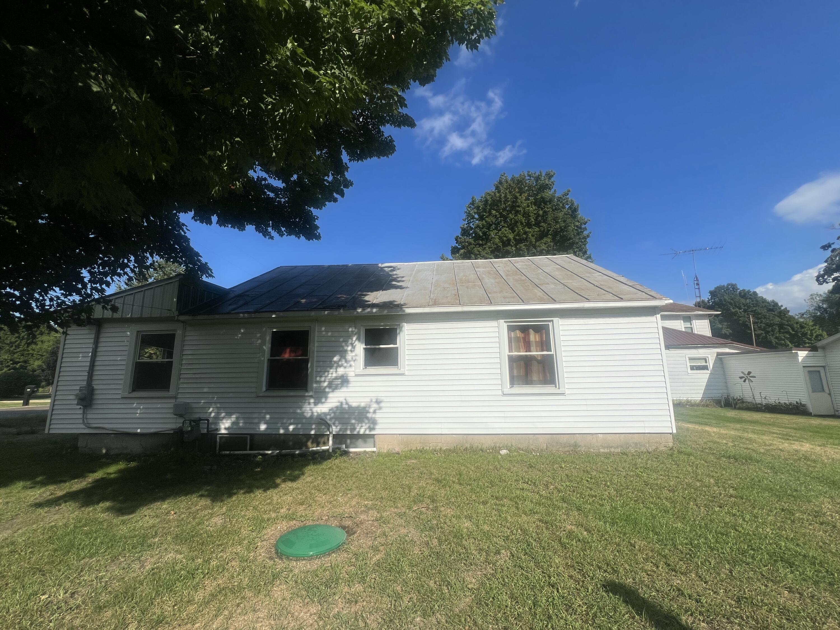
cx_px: 420
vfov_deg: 89.9
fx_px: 315
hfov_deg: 106.2
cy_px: 315
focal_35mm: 13
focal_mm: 1.57
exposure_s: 1/3774
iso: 32
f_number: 1.8
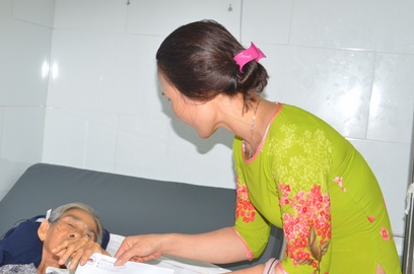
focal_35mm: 60
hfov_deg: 33.4
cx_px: 153
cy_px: 146
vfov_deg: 22.6
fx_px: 686
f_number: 5
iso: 1000
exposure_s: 1/60
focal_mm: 25
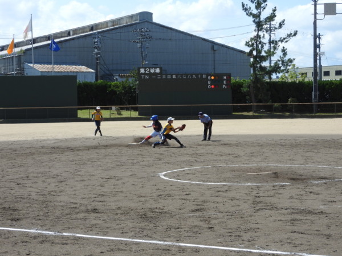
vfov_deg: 18.4
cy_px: 128
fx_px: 790
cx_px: 171
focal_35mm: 80
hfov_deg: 24.4
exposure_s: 1/800
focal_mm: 14.3
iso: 100
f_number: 4.5
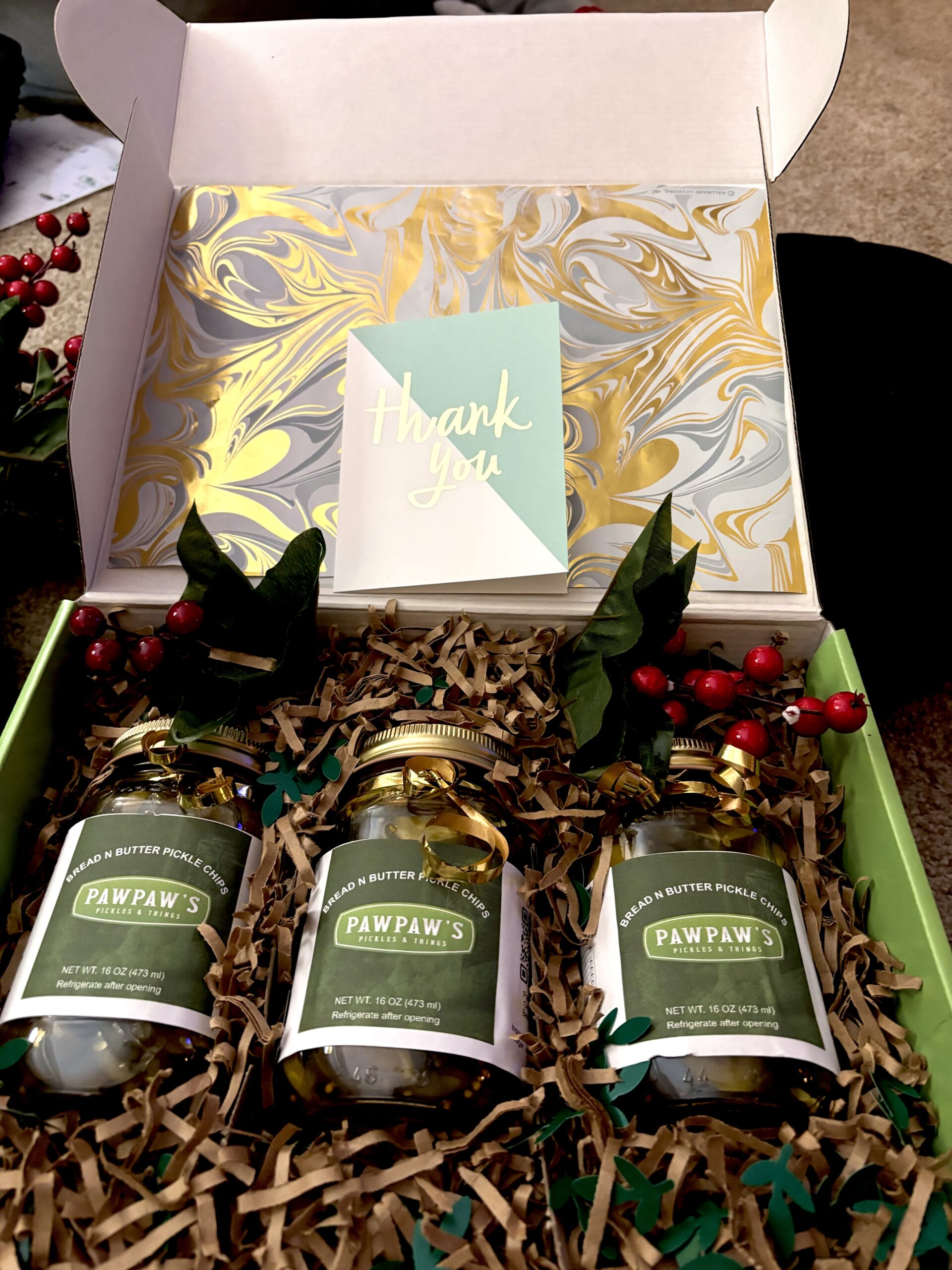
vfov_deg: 67.3
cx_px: 476
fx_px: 953
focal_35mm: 26
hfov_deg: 53.1
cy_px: 635
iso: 500
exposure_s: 1/30
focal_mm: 5.96
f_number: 1.6
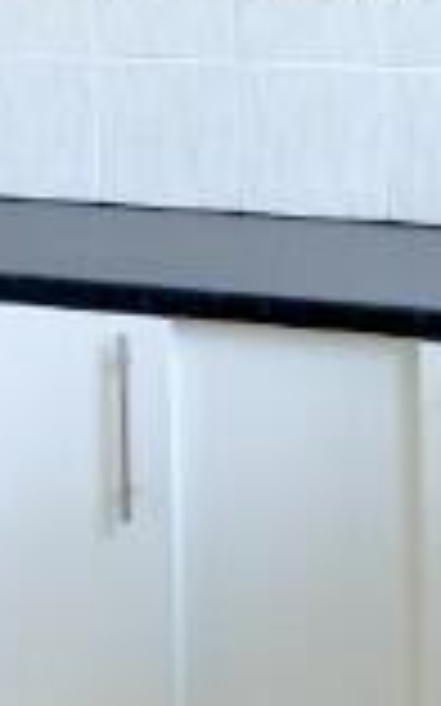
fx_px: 1925
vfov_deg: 19.4
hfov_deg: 11.3
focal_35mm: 100
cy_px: -187
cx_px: -558
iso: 160
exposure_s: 1/30
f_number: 4
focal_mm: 10
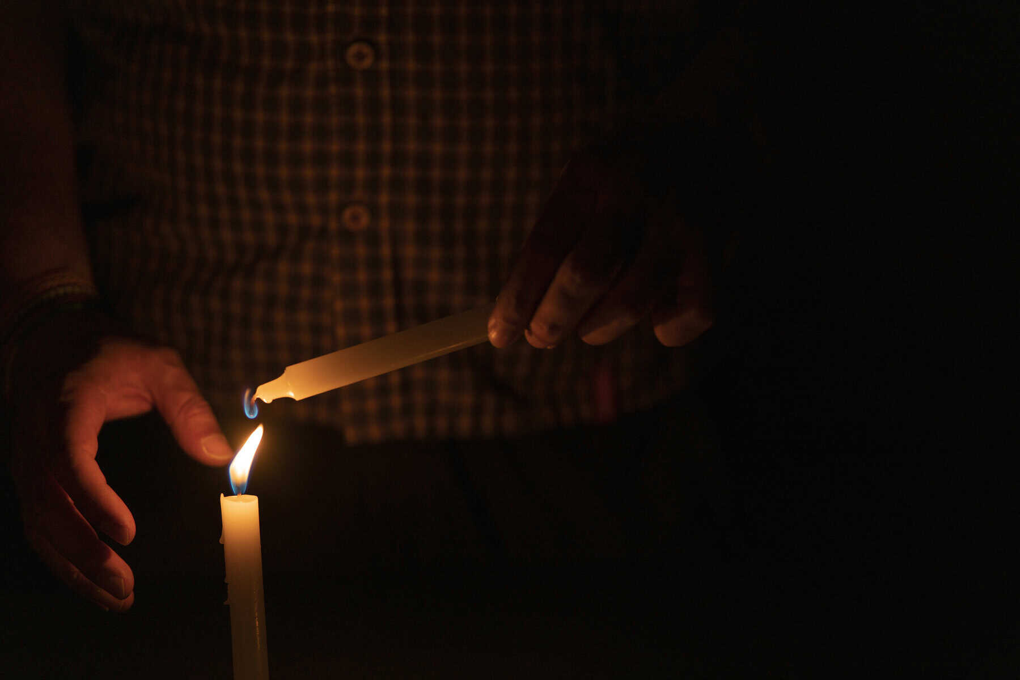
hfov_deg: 27.0
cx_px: 510
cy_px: 340
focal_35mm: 75
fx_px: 2125
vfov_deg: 18.2
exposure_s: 1/160
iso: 250
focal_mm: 75
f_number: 2.2
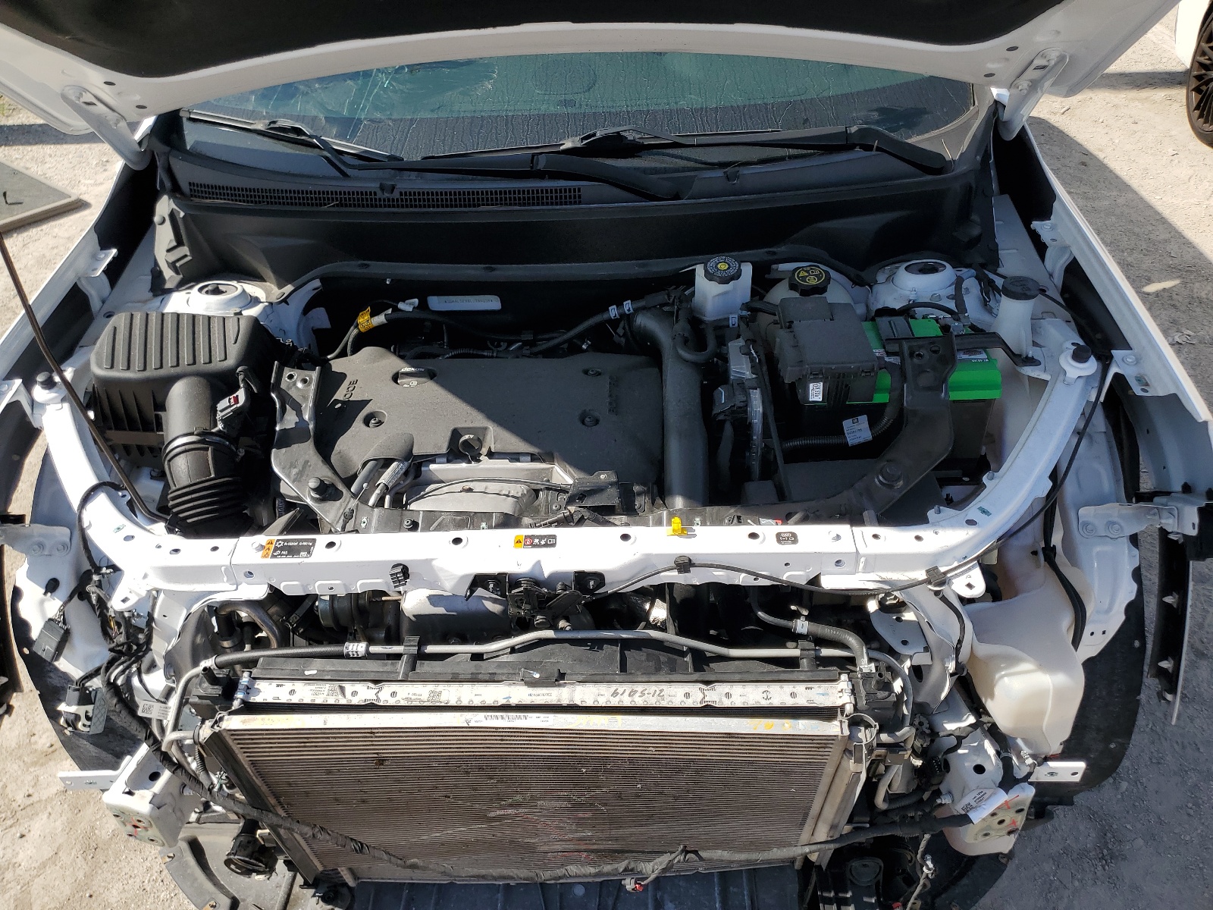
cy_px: 455
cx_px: 606
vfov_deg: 53.1
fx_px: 911
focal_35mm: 26
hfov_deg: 67.3
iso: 50
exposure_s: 1/2500
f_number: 1.5
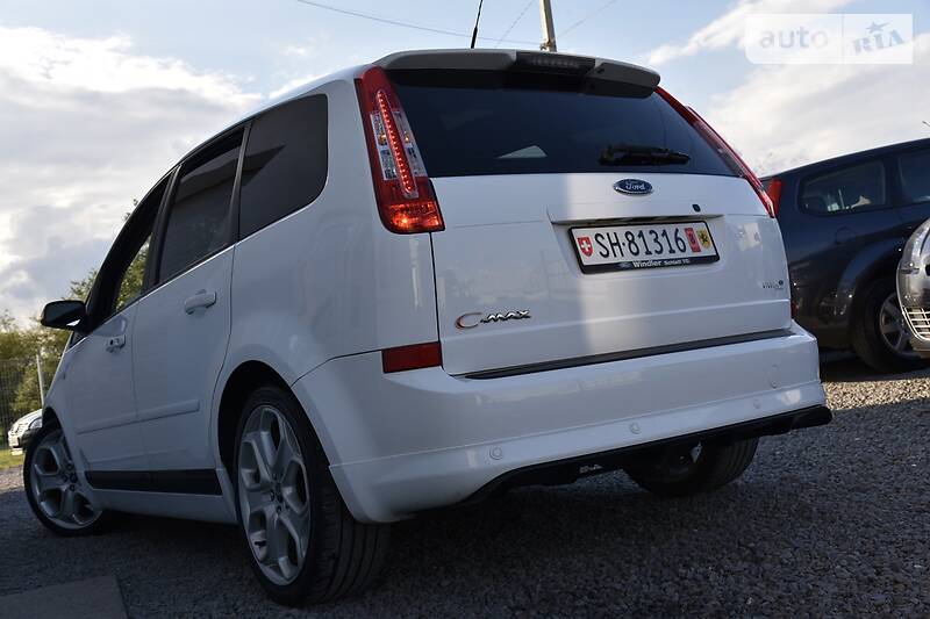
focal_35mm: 38
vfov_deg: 35.0
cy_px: 310
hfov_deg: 50.7
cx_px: 465
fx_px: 981
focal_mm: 38
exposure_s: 1/250
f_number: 8
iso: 250
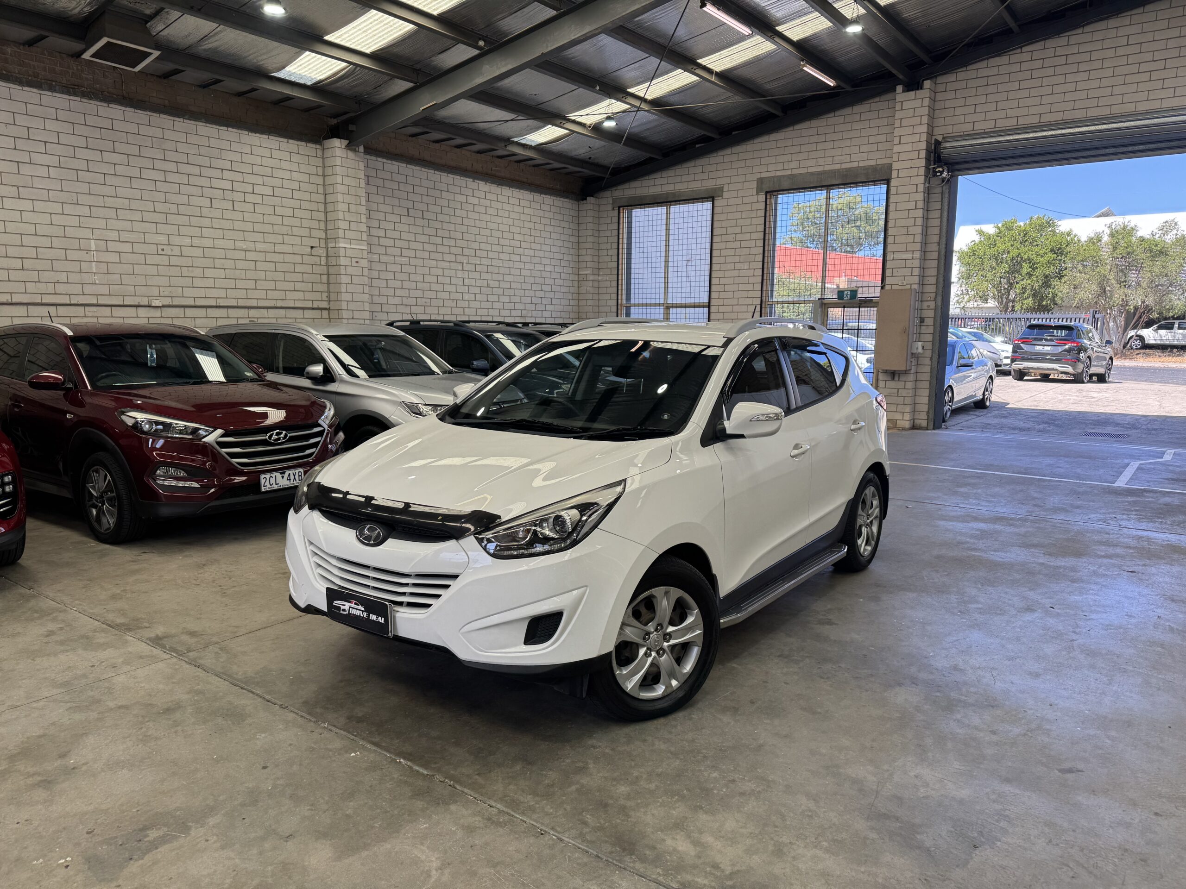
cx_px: 593
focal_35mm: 24
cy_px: 444
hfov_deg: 71.6
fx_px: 822
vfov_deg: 56.8
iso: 80
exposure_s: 1/495
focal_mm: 6.76
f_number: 1.78
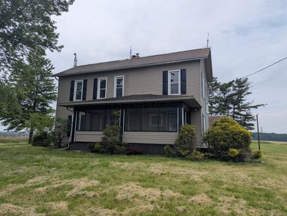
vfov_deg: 54.9
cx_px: 141
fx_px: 207
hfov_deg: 69.4
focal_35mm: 25
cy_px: 106
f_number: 1.85
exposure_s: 1/3650
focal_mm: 6.81
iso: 48
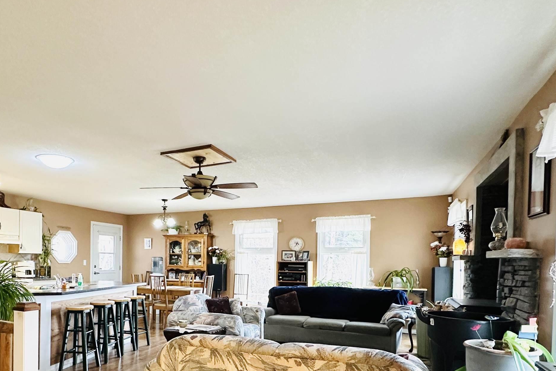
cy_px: 269
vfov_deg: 51.3
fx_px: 371
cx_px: 213
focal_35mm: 24
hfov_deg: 72.7
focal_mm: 2.22
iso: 400
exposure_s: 1/60
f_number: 2.2
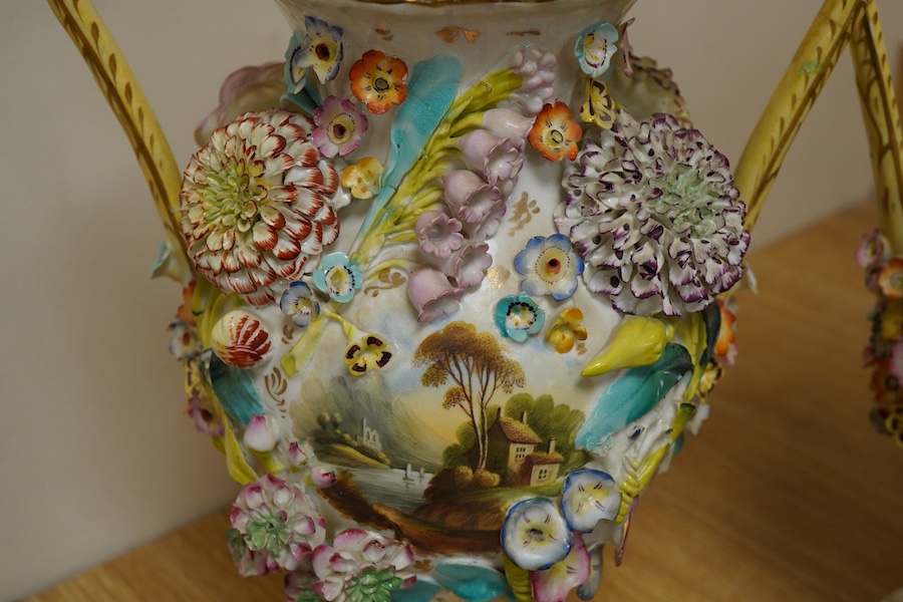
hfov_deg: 43.6
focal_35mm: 45
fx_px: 1129
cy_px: 301
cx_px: 452
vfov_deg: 29.9
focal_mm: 30
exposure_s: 1/125
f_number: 10
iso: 1250
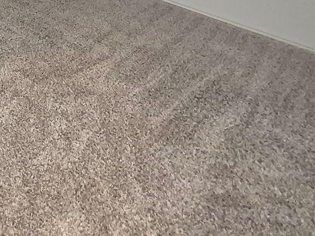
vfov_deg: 24.0
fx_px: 391
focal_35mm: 43
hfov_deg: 36.0
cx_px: -45
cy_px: -144
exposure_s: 1/30
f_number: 2.2
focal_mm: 1.74
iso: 320
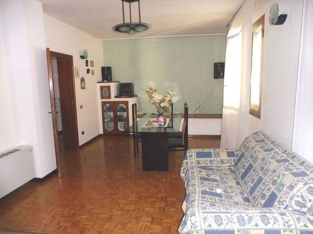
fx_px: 217
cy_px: 117
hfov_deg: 71.6
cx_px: 156
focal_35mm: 24
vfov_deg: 56.8
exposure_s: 1/60
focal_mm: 4.3
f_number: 3.3
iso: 400
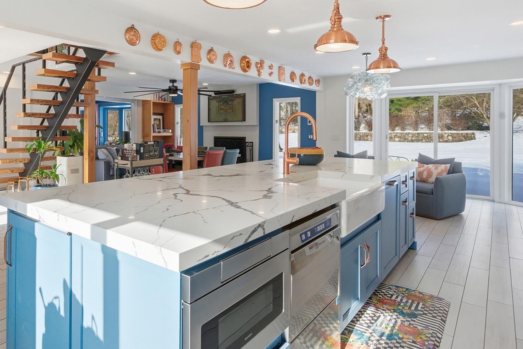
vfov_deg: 54.6
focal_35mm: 23
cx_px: 218
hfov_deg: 75.5
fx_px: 334
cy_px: 137
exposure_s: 1/8000
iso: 640
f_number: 8
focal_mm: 17
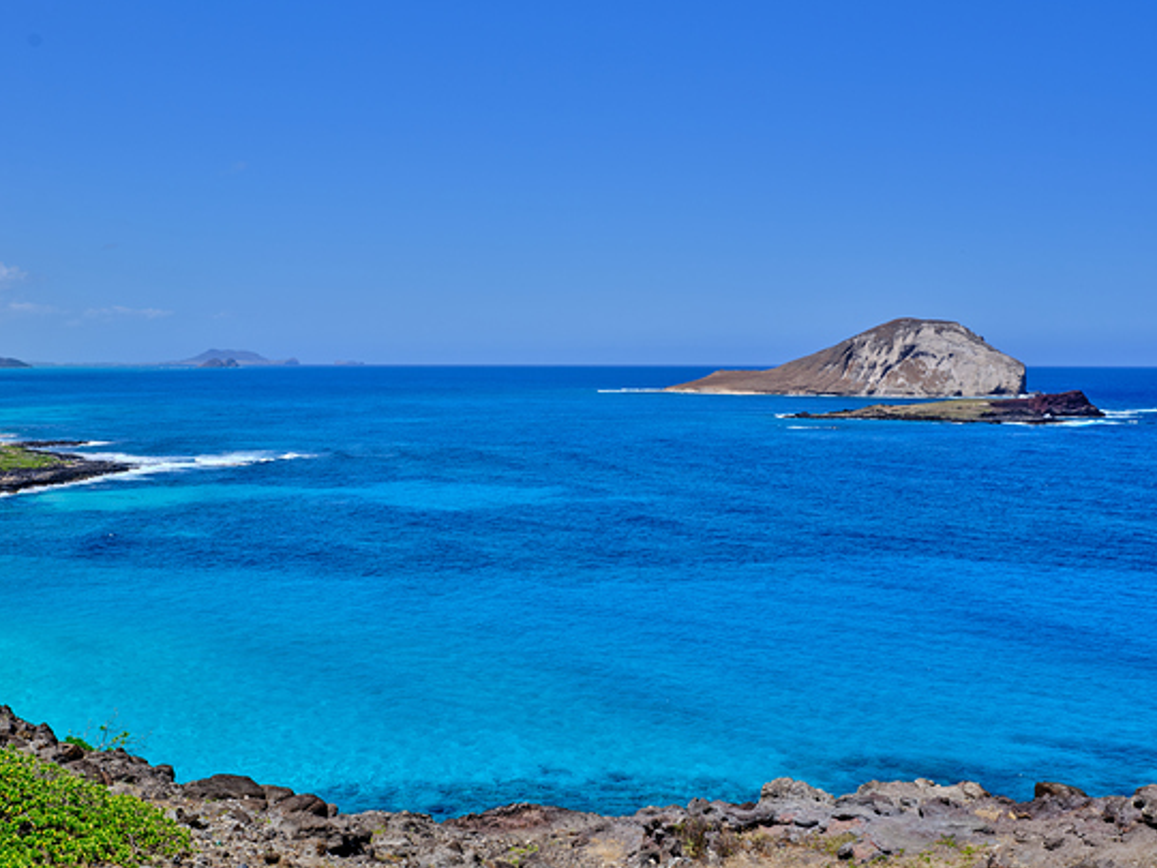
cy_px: 435
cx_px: 538
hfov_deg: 46.8
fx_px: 1337
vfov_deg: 36.0
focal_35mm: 40
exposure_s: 1/160
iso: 250
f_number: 16
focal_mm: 45
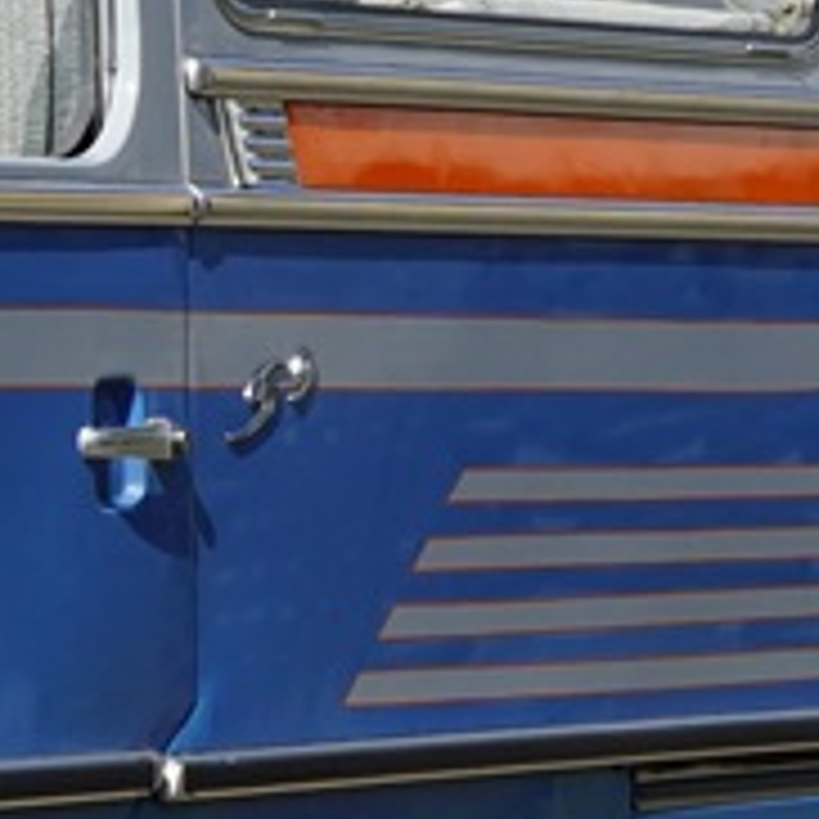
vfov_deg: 4.6
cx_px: -405
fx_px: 10145
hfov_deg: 4.6
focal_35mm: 379
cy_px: 248
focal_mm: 36
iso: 100
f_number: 11
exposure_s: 1/160
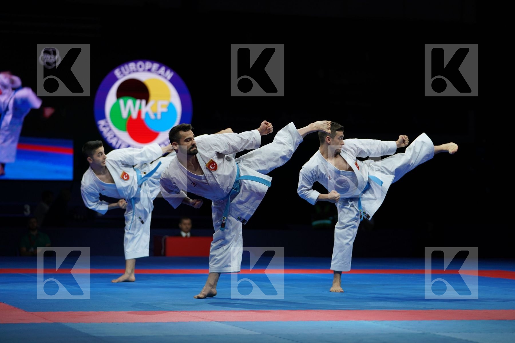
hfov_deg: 18.4
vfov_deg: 12.3
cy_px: 172
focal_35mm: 111
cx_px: 258
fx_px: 1588
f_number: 2.8
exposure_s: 1/500
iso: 400
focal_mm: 111
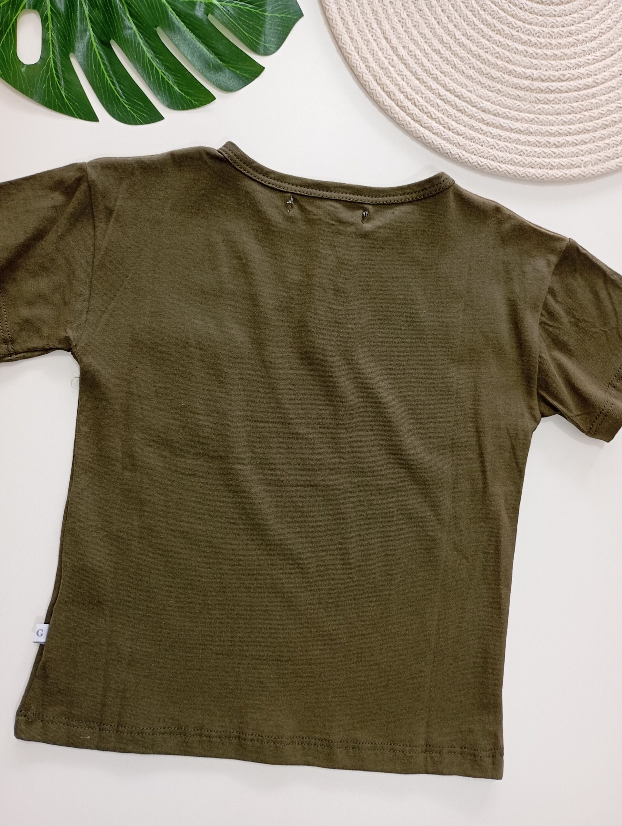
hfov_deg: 49.9
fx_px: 669
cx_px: 311
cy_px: 413
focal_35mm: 28
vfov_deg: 63.4
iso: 407
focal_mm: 4.27
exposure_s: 1/33.3
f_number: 1.8
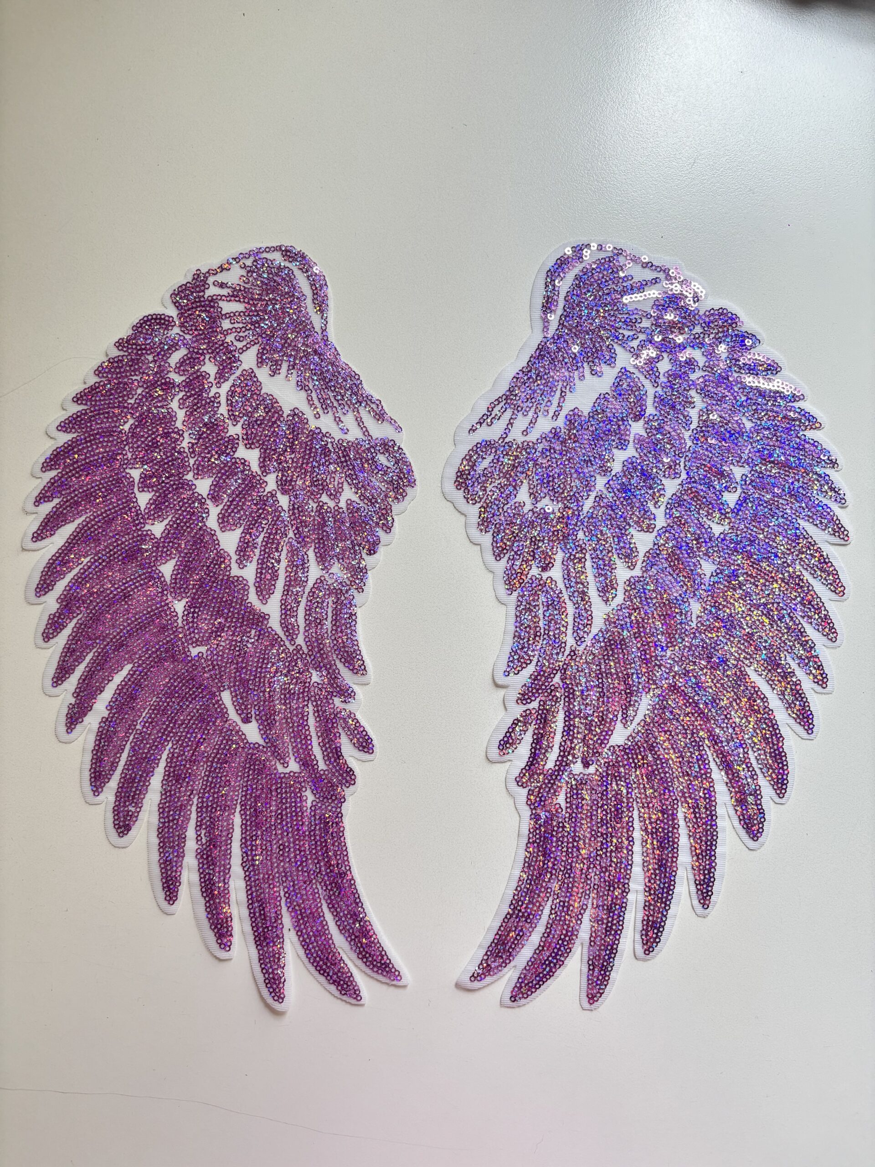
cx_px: 438
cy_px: 584
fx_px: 876
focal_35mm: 26
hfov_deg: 53.1
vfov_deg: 67.3
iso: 64
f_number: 1.6
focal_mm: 5.96
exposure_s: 1/121
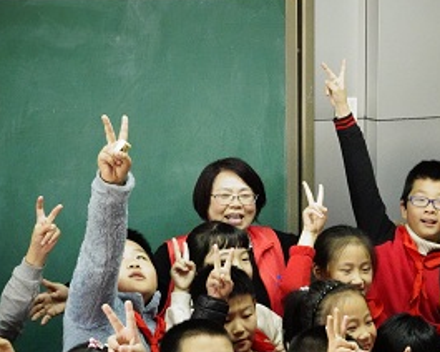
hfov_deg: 22.4
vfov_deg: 18.1
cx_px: 267
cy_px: 203
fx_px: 1107
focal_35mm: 85
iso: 2500
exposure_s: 1/100
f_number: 5.6
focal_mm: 17.55
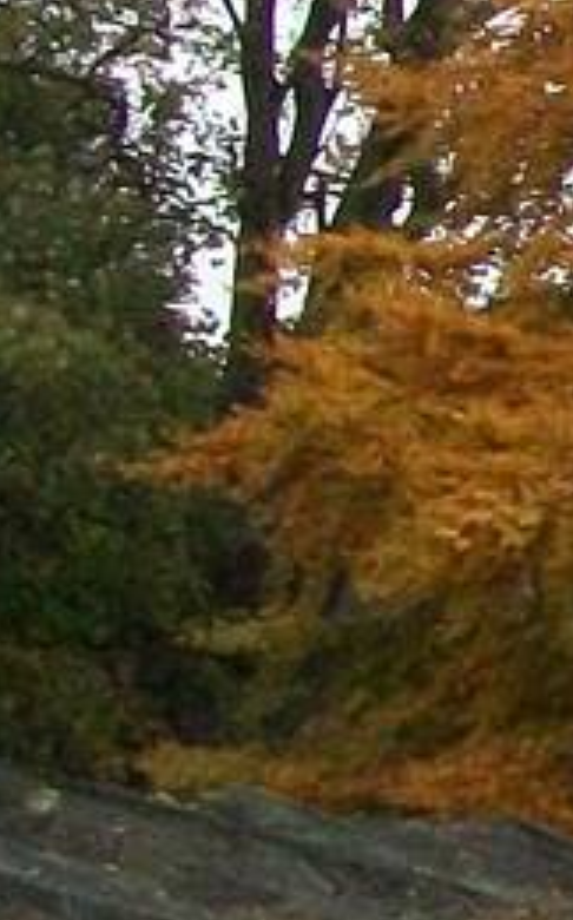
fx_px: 5234
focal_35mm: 209
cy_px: 414
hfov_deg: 5.5
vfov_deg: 10.0
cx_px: 2246
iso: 357
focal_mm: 5.7
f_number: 2.9
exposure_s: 1/500
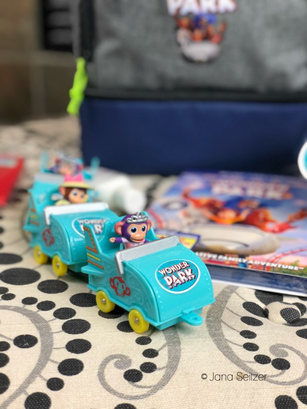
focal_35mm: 52
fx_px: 615
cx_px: 154
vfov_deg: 36.8
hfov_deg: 28.0
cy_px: 204
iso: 50
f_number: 2.4
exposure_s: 1/60
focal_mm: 6
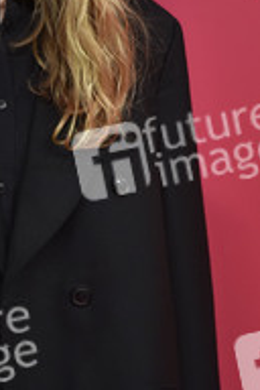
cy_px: 51
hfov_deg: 3.3
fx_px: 4517
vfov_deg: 4.9
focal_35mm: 417
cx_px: -8
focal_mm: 200
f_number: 5.6
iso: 2000
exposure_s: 1/200
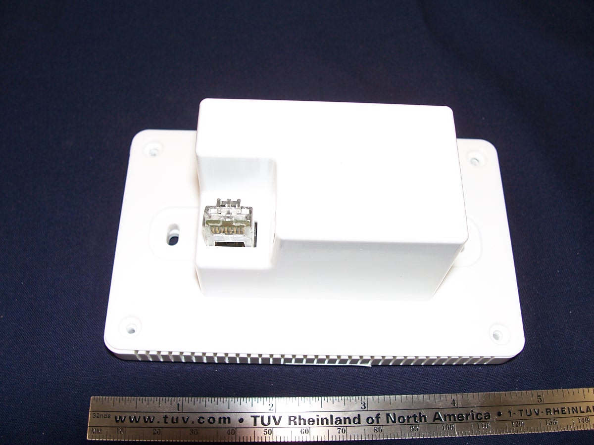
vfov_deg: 40.7
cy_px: 222
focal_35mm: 35
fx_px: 601
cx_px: 297
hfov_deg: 52.6
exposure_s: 1/60
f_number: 2.8
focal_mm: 6
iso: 80
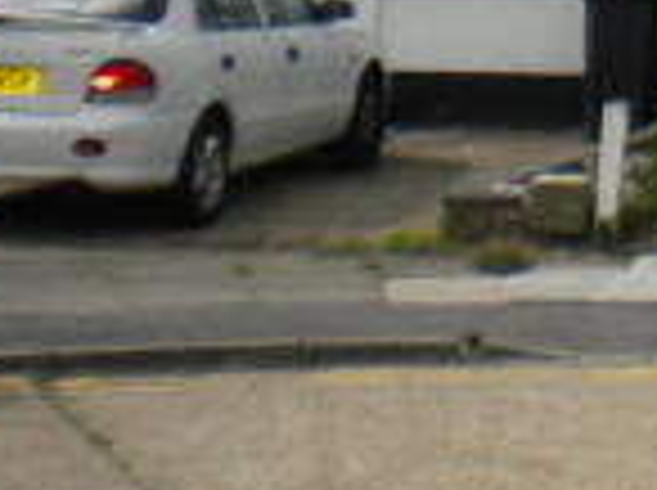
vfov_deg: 10.0
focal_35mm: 140
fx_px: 2653
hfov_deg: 12.6
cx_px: 1244
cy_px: -371
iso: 113
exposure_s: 1/886
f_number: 4.6
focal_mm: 6.3
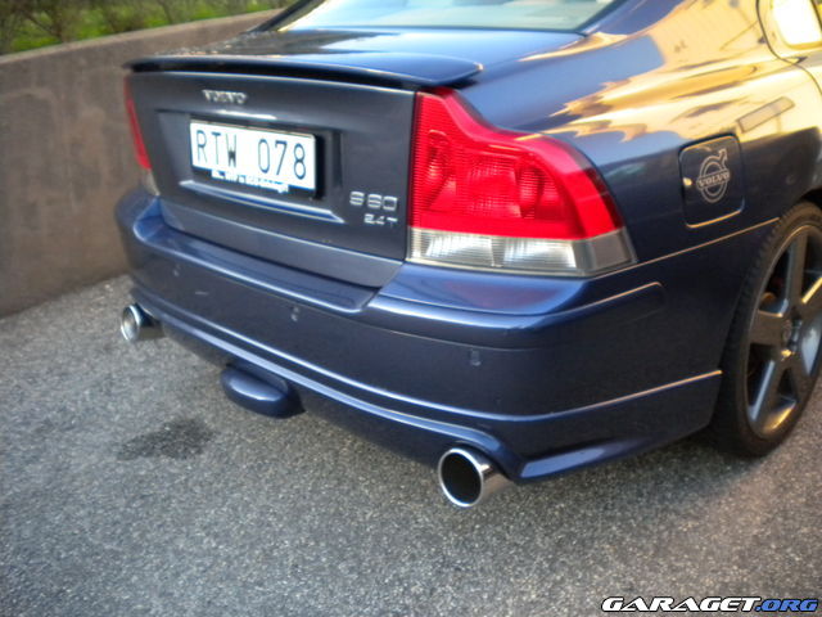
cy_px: 308
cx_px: 411
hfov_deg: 52.6
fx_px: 831
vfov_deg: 40.7
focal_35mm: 35
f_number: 3.1
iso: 400
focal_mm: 6.3
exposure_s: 1/119
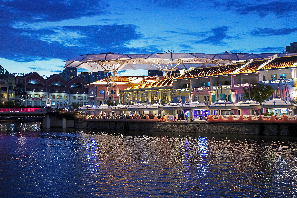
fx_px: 346
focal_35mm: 42
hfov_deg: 46.4
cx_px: 148
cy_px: 99
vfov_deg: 31.9
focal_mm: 42
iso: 800
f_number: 3.4
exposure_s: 1/50
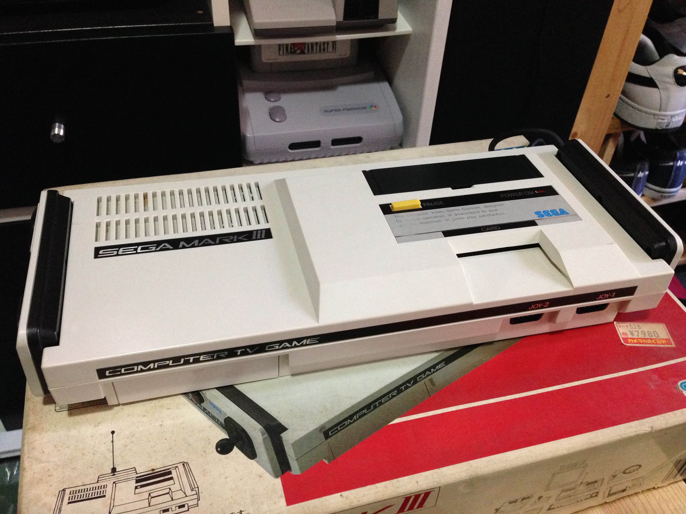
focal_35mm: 33
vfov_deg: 42.9
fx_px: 654
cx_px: 343
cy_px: 257
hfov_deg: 55.4
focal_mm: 4.12
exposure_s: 1/15
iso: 320
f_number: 2.4
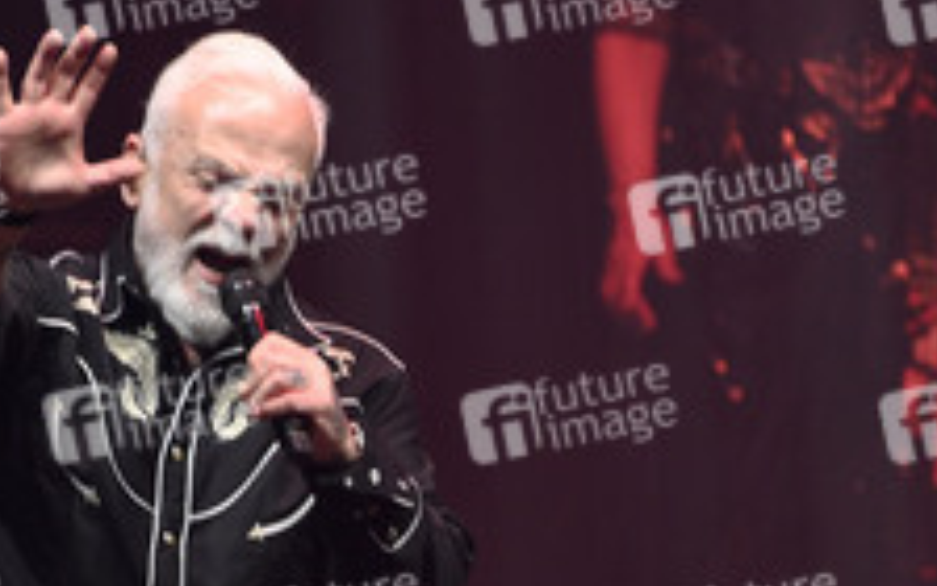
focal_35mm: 1025
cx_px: 207
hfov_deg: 2.1
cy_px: 519
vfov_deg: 1.3
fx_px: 26175
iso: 3200
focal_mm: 500
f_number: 6.3
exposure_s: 1/250
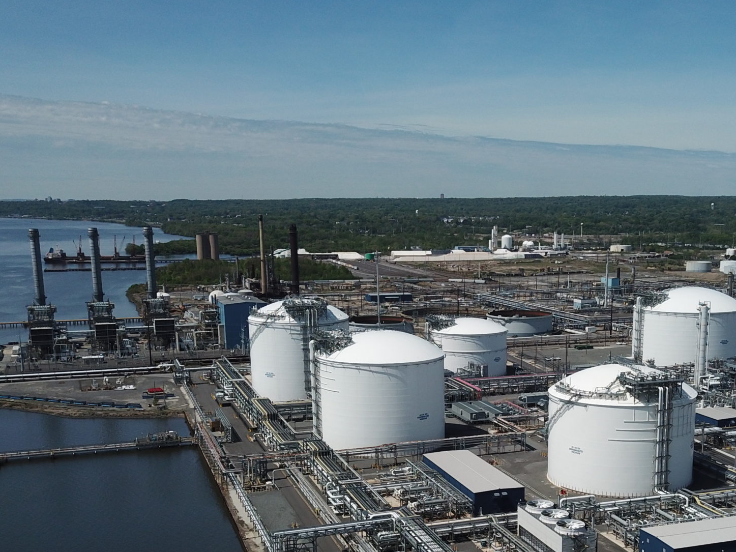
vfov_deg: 30.9
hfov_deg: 40.8
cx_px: 487
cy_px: 426
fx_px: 978
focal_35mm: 46
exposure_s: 1/200
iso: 100
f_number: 2.2
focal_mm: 4.73
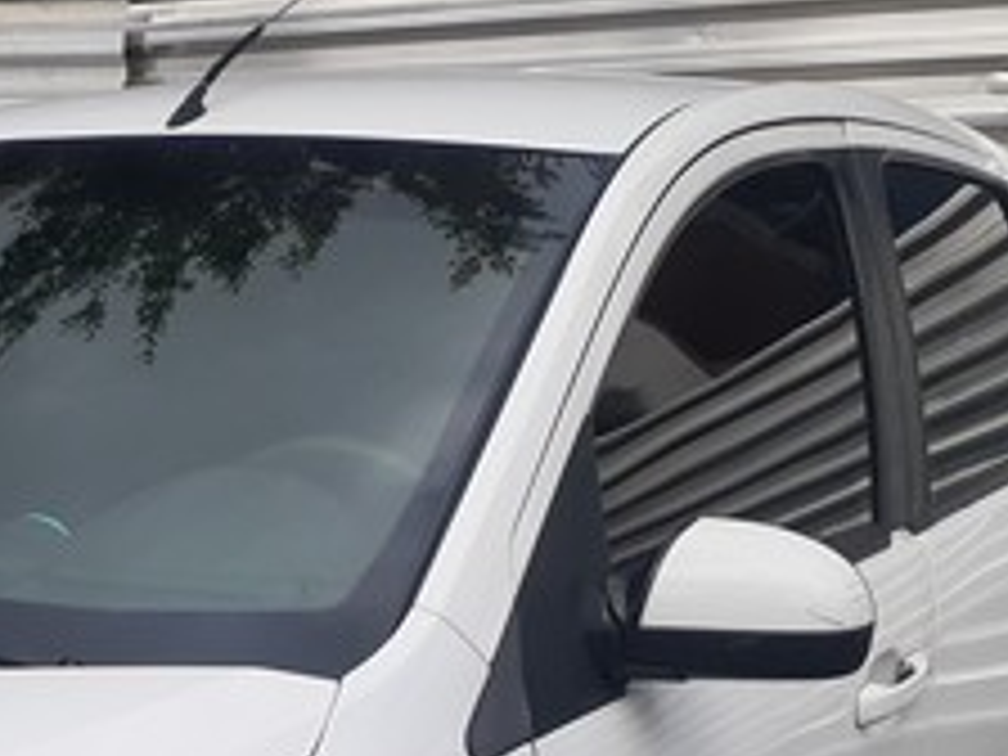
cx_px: -58
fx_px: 2242
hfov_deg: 23.9
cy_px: 1062
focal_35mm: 77
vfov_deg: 17.6
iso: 40
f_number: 1.9
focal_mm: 3.6
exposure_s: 1/1709
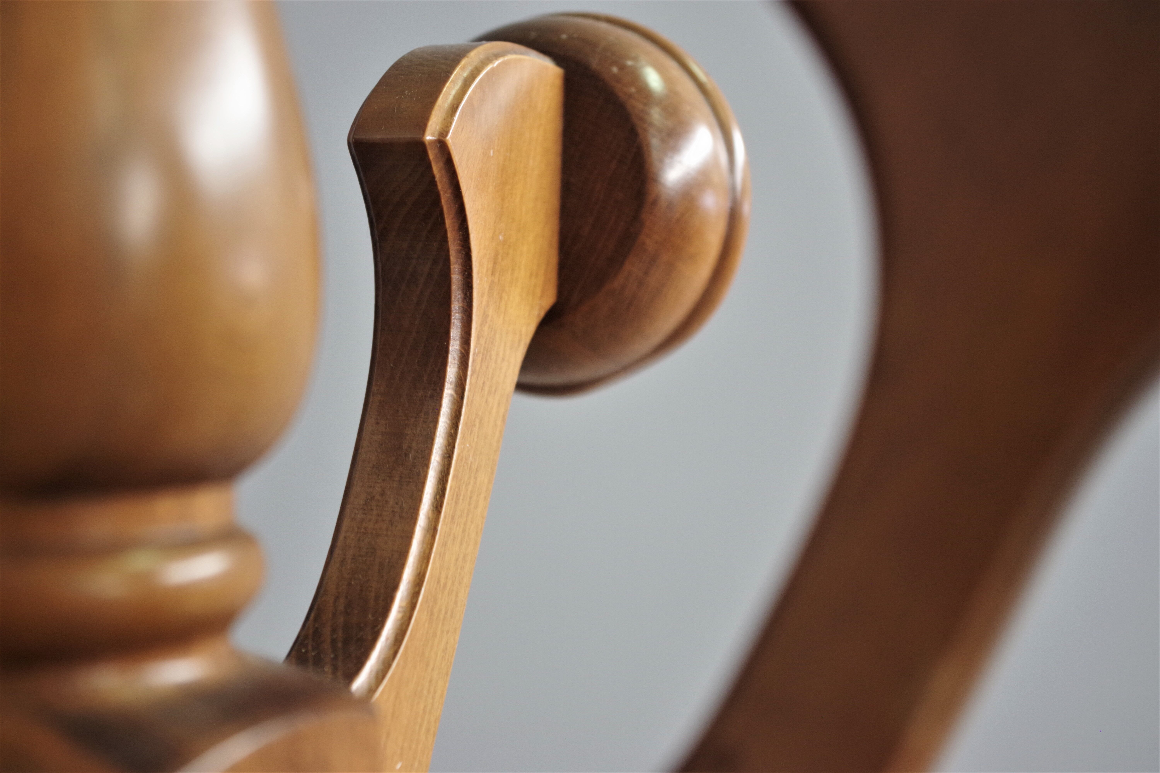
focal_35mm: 52
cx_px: 580
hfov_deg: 38.2
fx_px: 1675
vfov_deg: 26.0
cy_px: 386
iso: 800
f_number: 4.5
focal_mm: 35
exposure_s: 1/30
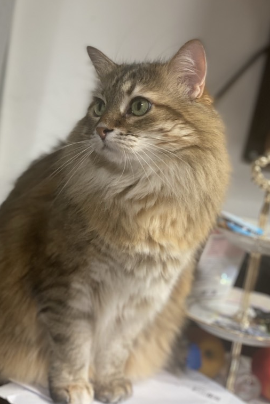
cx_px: 132
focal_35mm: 57
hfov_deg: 23.8
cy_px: 194
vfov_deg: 35.0
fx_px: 641
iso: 160
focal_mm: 6
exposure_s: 1/33
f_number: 2
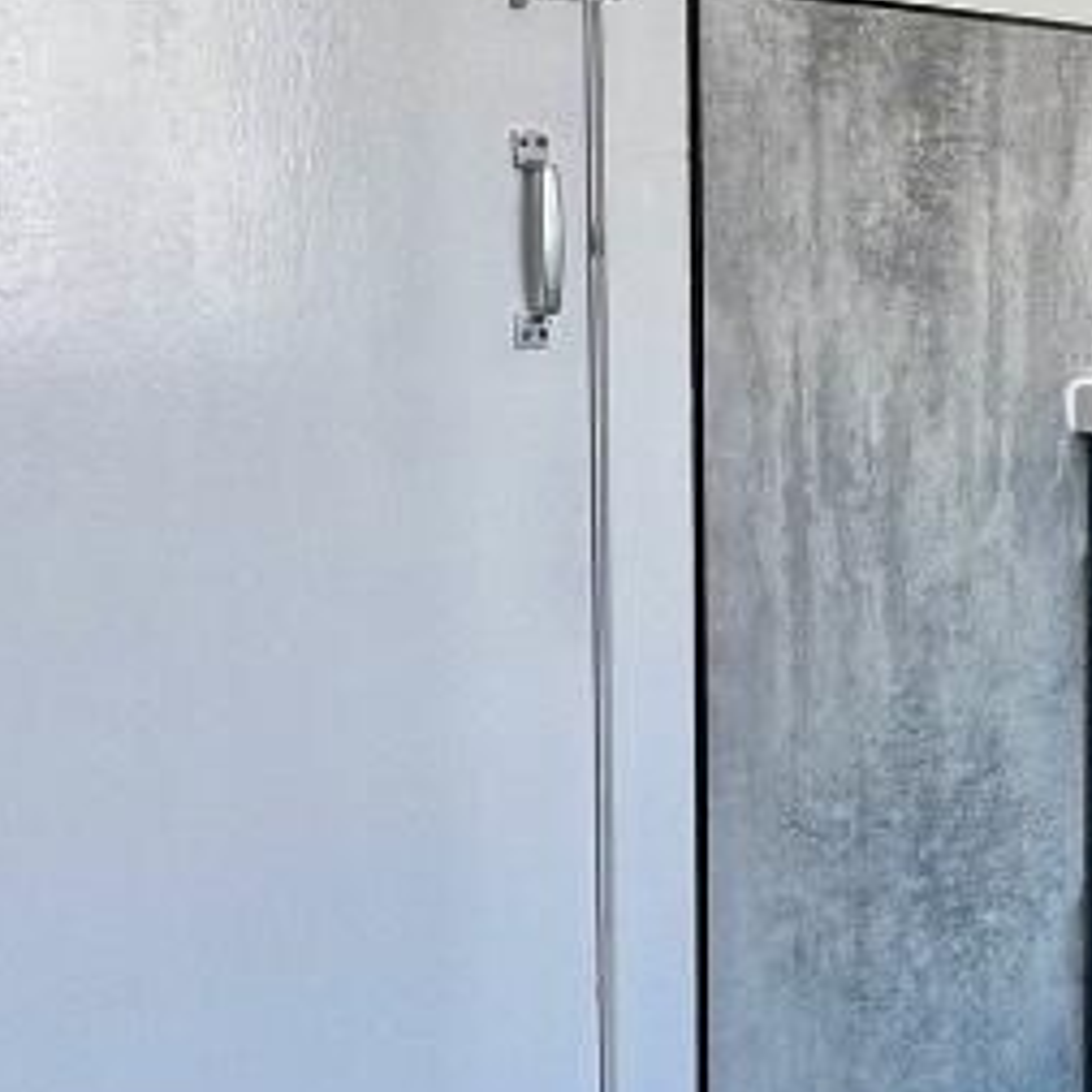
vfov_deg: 33.8
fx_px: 1785
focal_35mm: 50
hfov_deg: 31.5
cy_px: 388
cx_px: 1092
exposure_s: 1/99
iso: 100
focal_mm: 2.22
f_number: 2.2
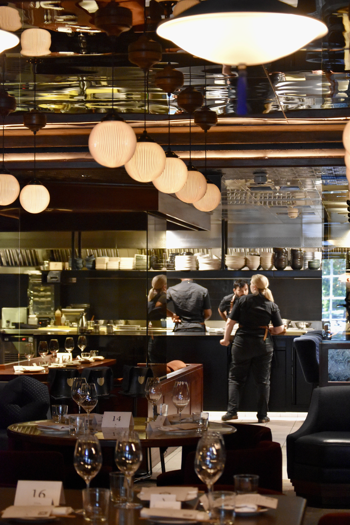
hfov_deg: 16.6
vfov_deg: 24.6
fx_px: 1203
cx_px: 175
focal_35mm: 82
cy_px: 262
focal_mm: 55
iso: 3600
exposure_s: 1/60
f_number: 4
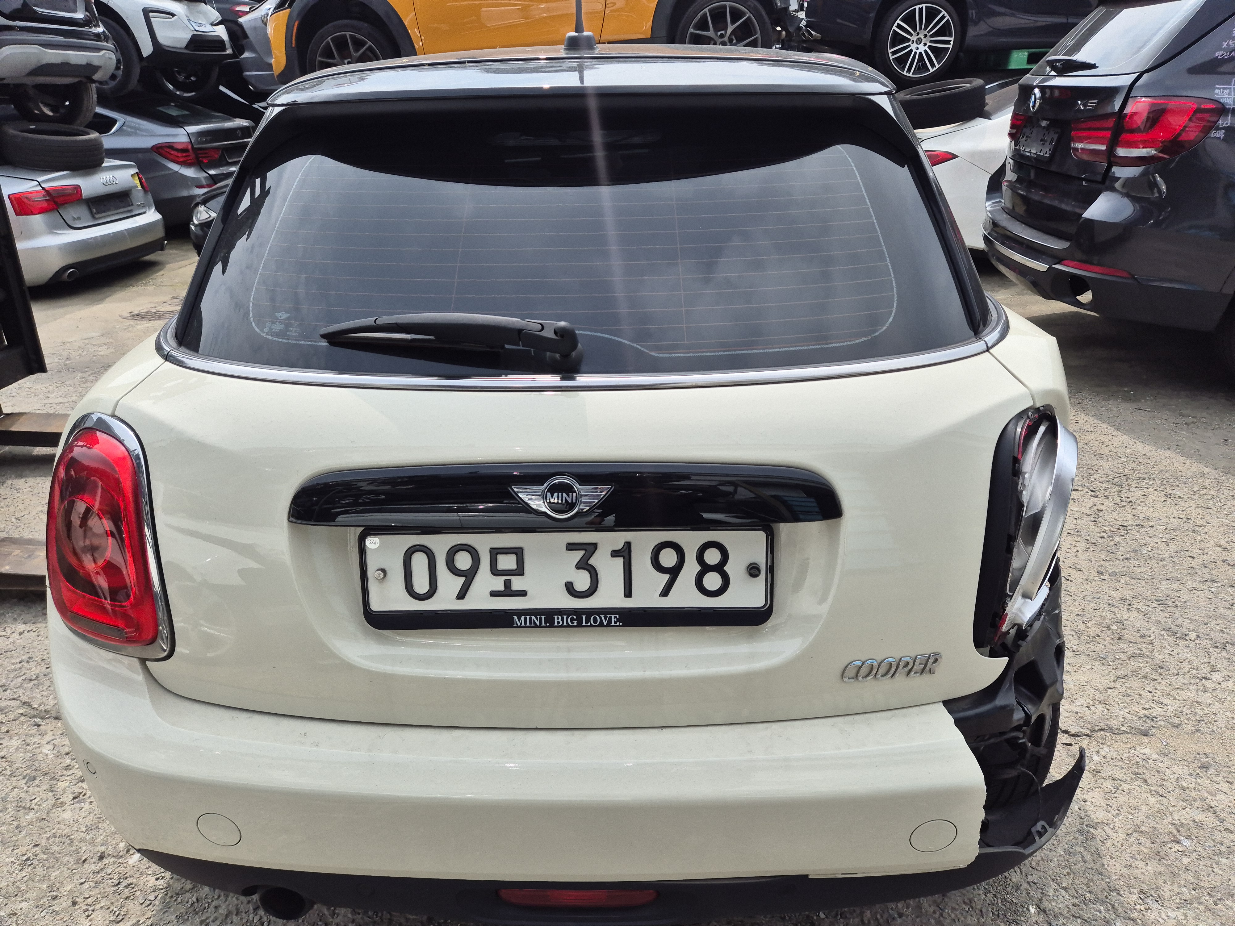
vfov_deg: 58.9
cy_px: 463
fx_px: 821
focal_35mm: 23
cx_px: 618
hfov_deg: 73.9
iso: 25
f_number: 1.8
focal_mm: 5.4
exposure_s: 1/1528
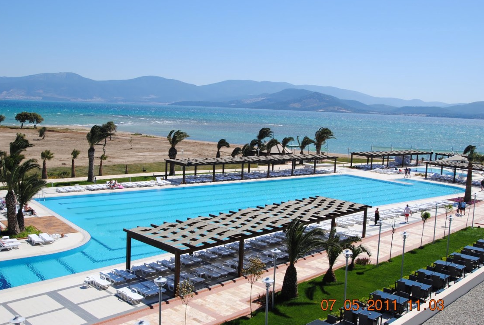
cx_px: 243
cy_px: 163
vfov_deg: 36.1
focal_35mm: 37
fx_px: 498
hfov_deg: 51.8
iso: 100
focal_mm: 24
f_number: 8
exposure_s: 1/250
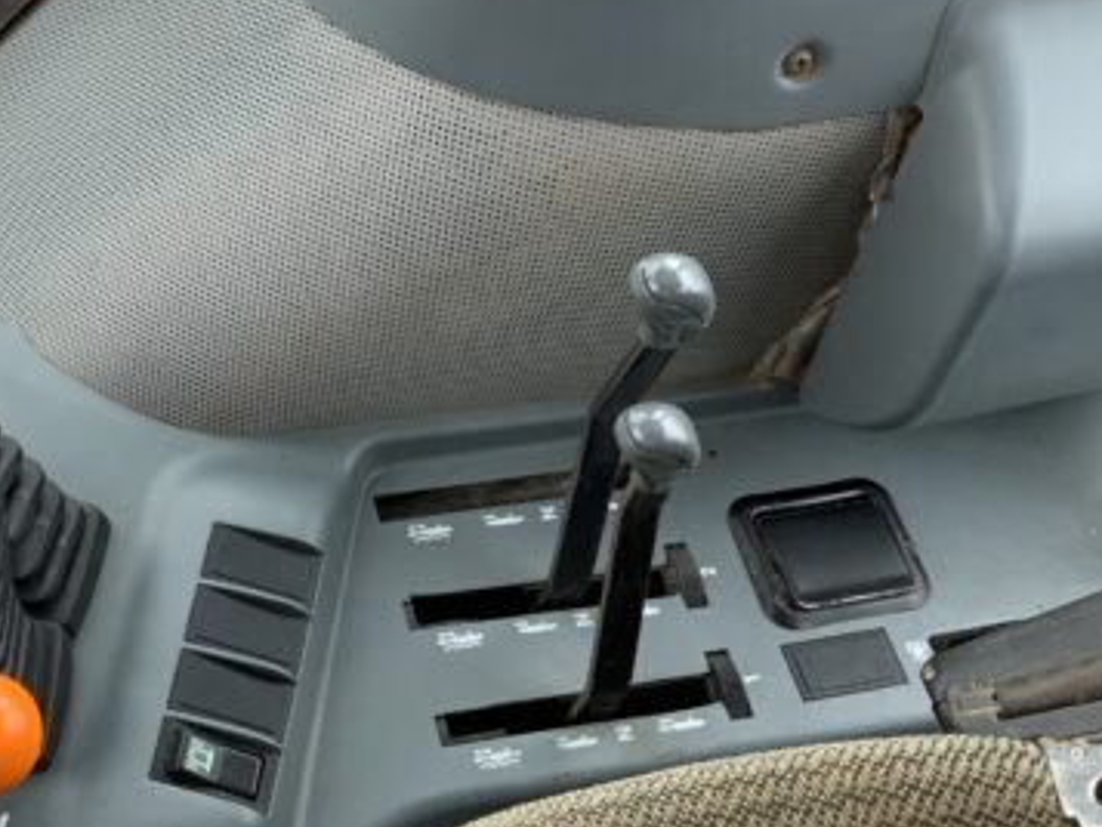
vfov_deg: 27.8
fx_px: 1656
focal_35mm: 52
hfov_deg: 34.9
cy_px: 253
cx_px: 133
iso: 16
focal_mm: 3
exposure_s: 1/269
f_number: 1.8
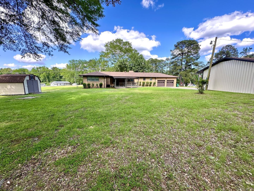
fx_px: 103
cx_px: 127
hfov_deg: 102.1
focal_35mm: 14
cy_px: 96
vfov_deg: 85.7
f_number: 2.2
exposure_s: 1/276
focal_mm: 2.22
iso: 40
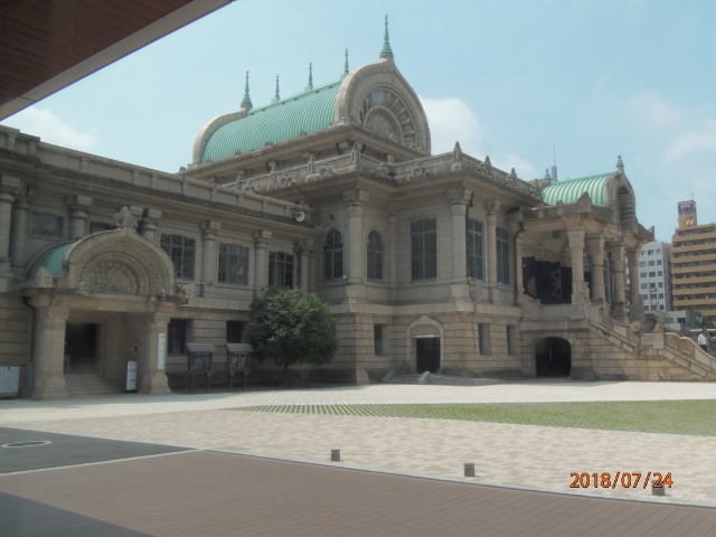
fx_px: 621
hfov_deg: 60.0
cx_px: 358
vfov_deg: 46.8
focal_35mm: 30
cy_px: 268
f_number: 3.2
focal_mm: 5.5
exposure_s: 1/80
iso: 64
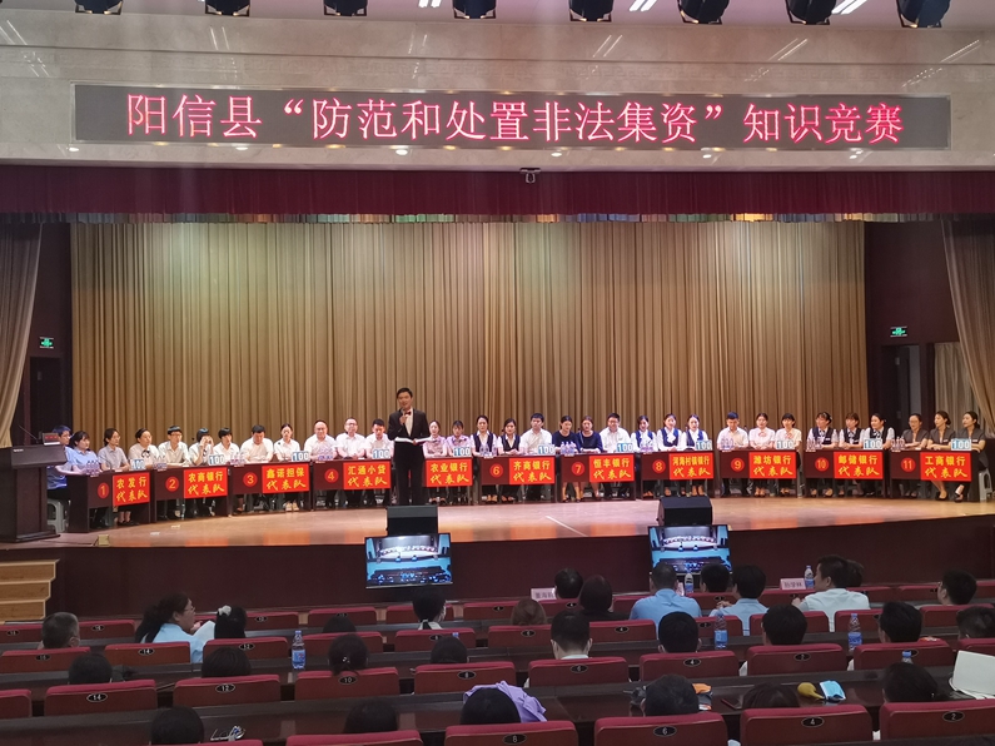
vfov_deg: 35.1
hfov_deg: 45.8
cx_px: 498
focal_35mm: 41
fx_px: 1178
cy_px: 373
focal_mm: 4.75
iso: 200
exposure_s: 1/100
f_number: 1.8
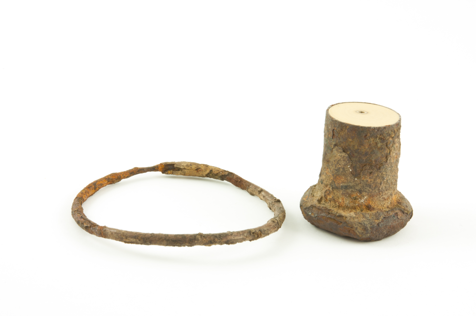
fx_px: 1189
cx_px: 238
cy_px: 158
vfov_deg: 15.2
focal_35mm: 90
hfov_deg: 22.6
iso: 200
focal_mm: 60
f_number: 29
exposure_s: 1
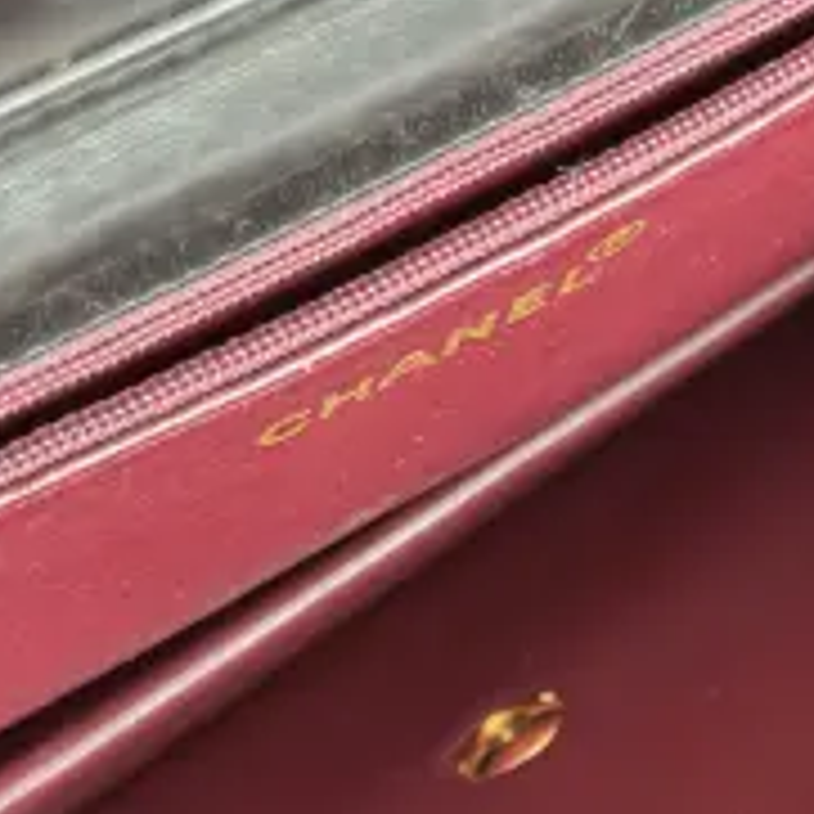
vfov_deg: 18.0
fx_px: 2501
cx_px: 648
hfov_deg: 18.3
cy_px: 832
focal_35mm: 94
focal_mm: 6.76
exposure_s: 1/30
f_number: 1.78
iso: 640
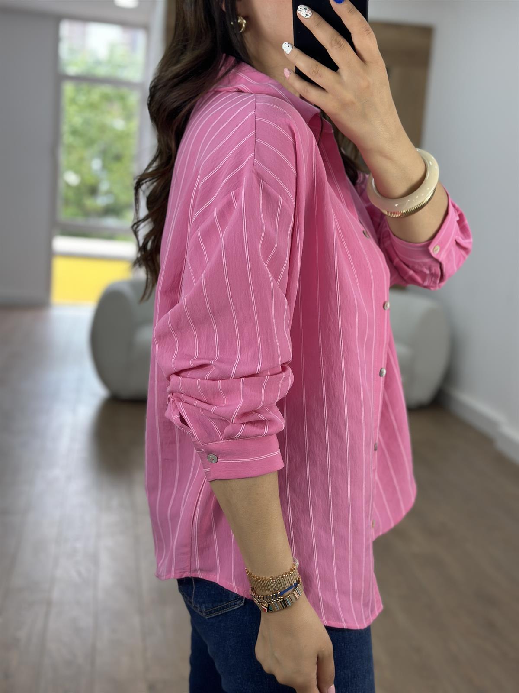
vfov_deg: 39.7
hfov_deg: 30.3
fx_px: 960
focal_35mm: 48
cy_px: 346
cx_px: 260
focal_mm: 6.86
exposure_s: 1/135
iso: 64
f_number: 1.78
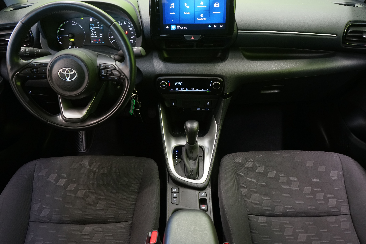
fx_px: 295
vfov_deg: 45.0
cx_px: 183
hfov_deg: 63.7
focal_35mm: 29
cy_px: 122
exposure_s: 1/15
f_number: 5.6
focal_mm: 29
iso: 2000
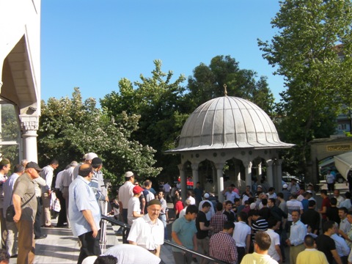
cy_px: 132
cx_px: 176
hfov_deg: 49.0
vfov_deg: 37.7
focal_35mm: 38
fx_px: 386
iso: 50
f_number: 3.5
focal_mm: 6.8
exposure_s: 1/423
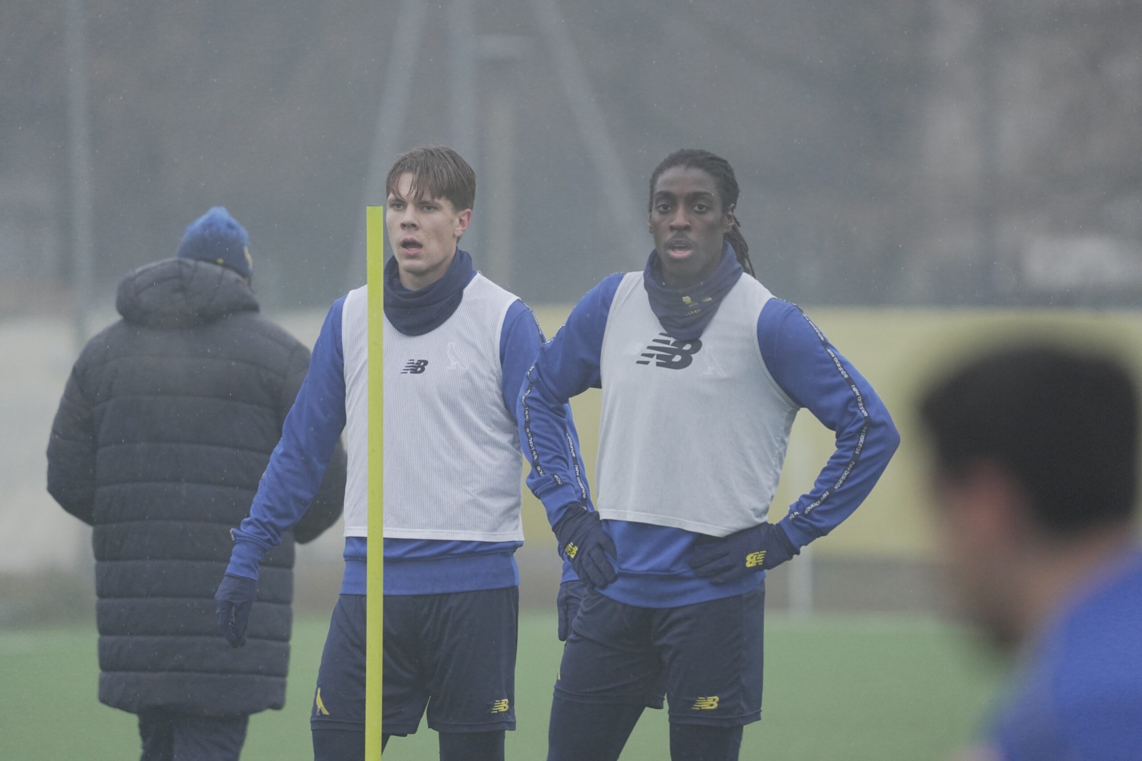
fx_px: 19033
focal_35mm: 600
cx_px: 571
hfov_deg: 3.4
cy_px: 380
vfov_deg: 2.3
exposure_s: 1/1250
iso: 5000
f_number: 6.3
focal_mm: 600
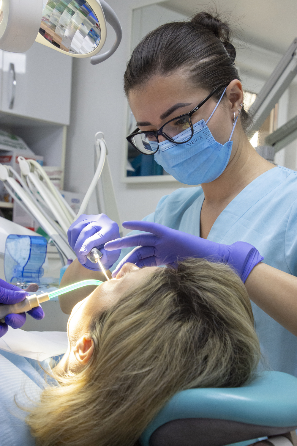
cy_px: 223
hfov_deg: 20.6
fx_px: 817
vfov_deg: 30.5
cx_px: 148
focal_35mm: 66
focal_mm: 44
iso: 2000
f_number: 6.3
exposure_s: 1/100
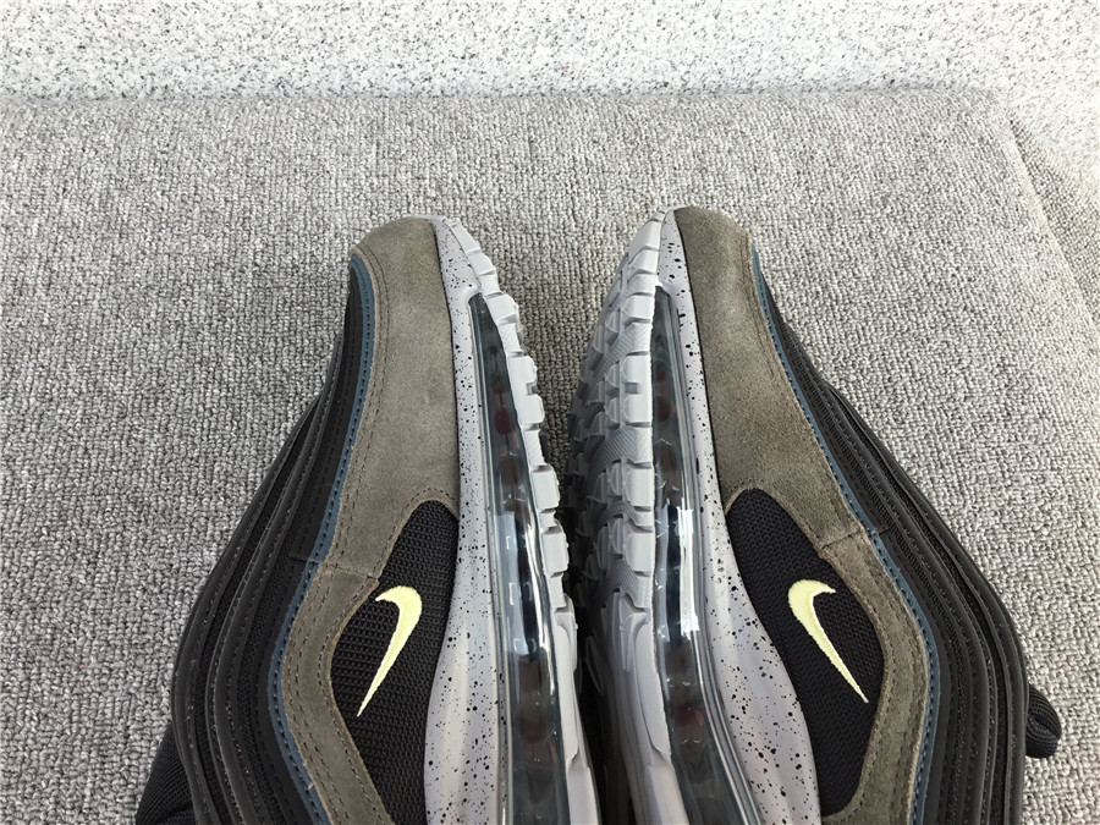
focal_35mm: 31
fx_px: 985
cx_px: 550
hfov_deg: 58.4
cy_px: 412
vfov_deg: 45.4
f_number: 2.4
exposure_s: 1/201
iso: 25
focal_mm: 3.3
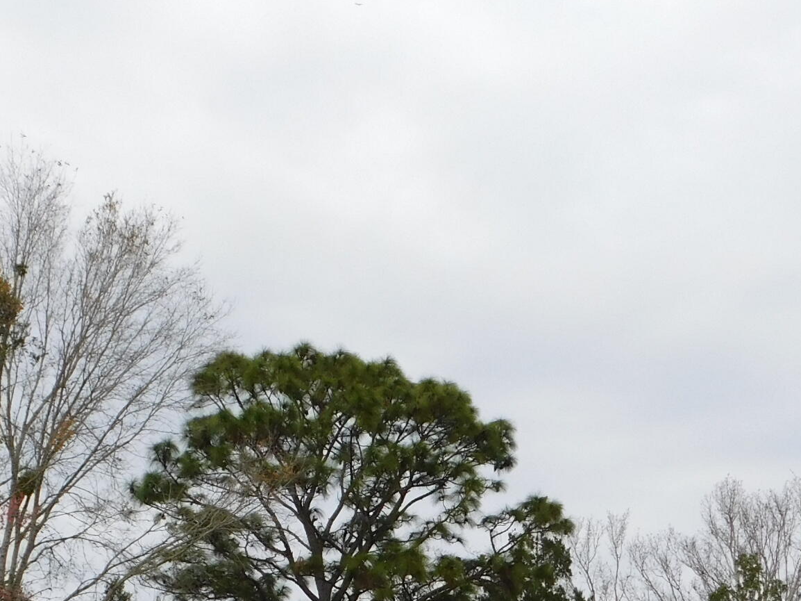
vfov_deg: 18.6
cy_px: 534
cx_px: 330
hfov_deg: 25.0
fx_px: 1805
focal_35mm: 78
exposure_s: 1/1000
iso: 125
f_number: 3.2
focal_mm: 5.3
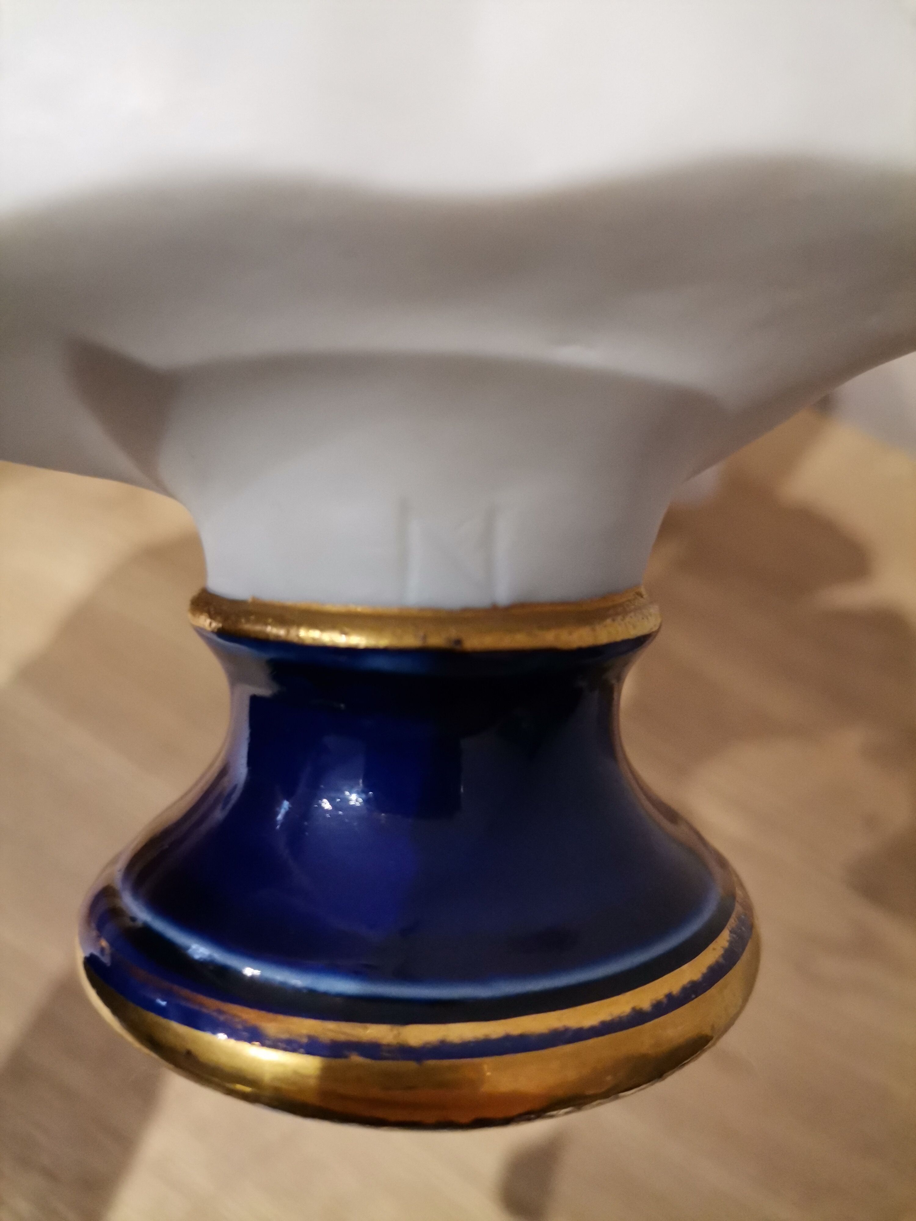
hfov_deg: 53.1
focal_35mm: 26
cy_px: 610
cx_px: 458
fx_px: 917
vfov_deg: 67.3
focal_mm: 4.75
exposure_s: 1/25
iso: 800
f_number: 1.8
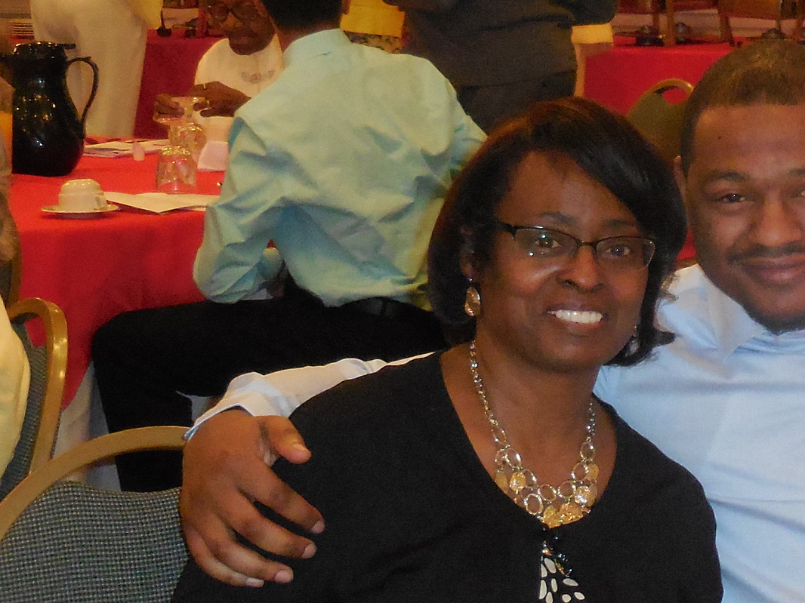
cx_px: 896
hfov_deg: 15.7
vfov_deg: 12.1
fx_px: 2836
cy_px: 185
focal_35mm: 122
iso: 1000
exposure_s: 1/60
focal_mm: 9.4
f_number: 4.3
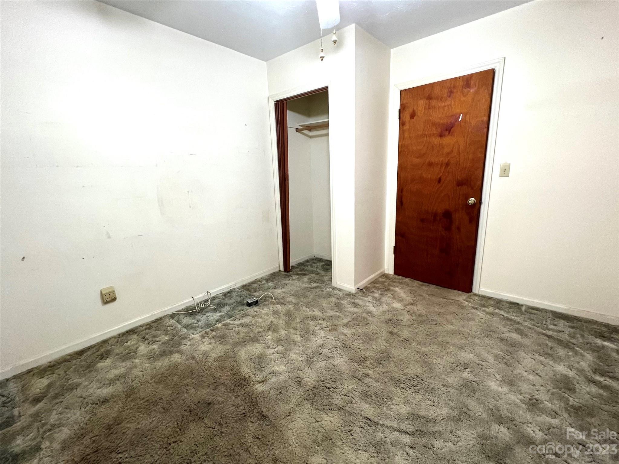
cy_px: 232
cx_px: 310
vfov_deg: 89.9
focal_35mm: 13
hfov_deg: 106.2
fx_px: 232
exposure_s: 1/60
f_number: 1.8
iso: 200
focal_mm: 1.57
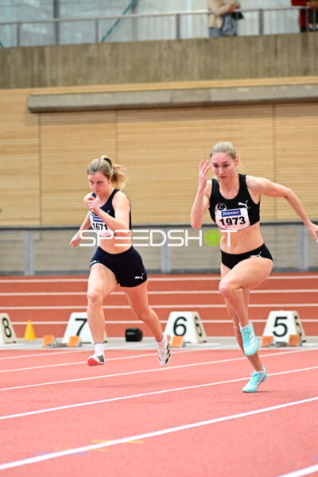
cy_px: 238
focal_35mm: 160
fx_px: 2120
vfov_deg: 12.8
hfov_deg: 8.6
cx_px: 159
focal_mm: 107
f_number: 2.7
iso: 5000
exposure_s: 1/1250
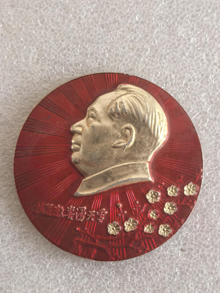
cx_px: 110
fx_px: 678
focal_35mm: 80
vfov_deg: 24.4
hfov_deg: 18.4
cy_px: 146
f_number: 2
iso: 320
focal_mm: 5.75
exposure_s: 1/300
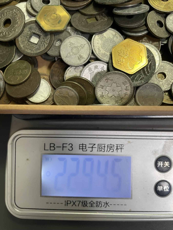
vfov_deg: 67.3
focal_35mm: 26
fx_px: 173
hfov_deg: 53.1
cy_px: 115
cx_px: 86
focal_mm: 4.2
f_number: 1.6
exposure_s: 1/71
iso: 125
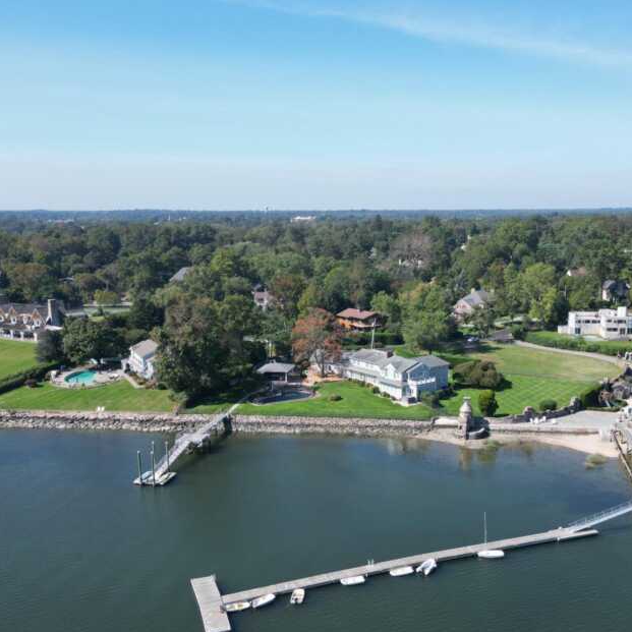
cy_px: 374
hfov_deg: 46.7
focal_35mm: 35
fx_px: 723
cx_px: 406
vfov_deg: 47.0
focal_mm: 6.72
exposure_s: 1/2000
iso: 140
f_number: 1.7
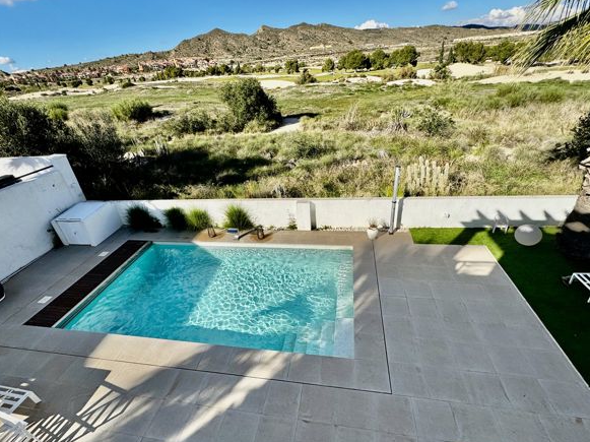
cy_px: 233
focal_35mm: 17
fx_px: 290
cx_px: 290
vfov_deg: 74.6
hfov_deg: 91.1
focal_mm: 2.22
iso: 50
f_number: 2.2
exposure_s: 1/2674
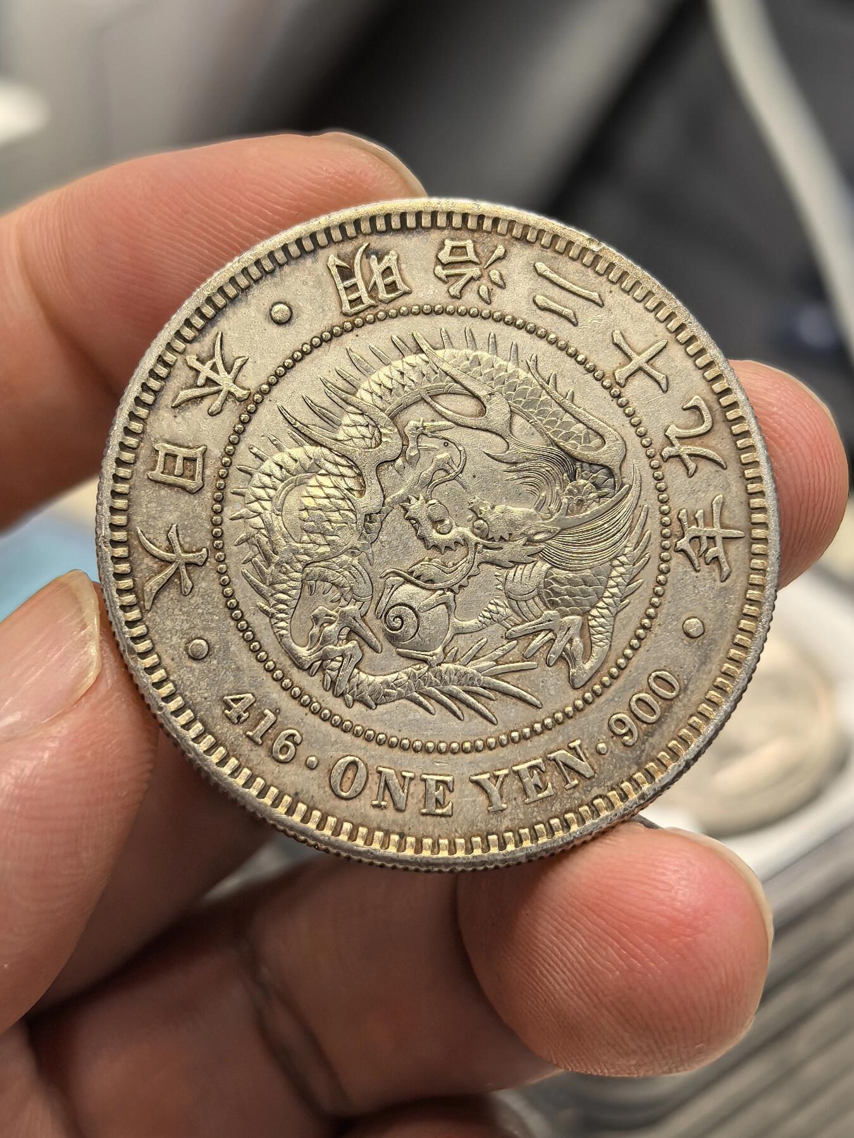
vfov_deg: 35.5
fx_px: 1776
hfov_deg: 27.0
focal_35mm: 54
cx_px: 427
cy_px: 569
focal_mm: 6.98
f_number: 2
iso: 250
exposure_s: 1/100
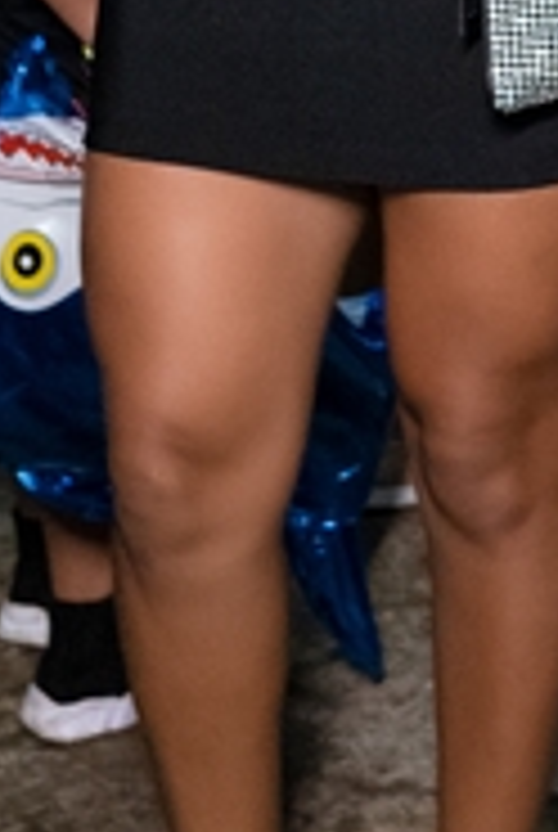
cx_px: 760
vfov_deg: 13.8
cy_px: -205
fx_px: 3335
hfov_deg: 9.4
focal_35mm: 144
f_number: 2.8
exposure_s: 1/250
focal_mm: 24
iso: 2500
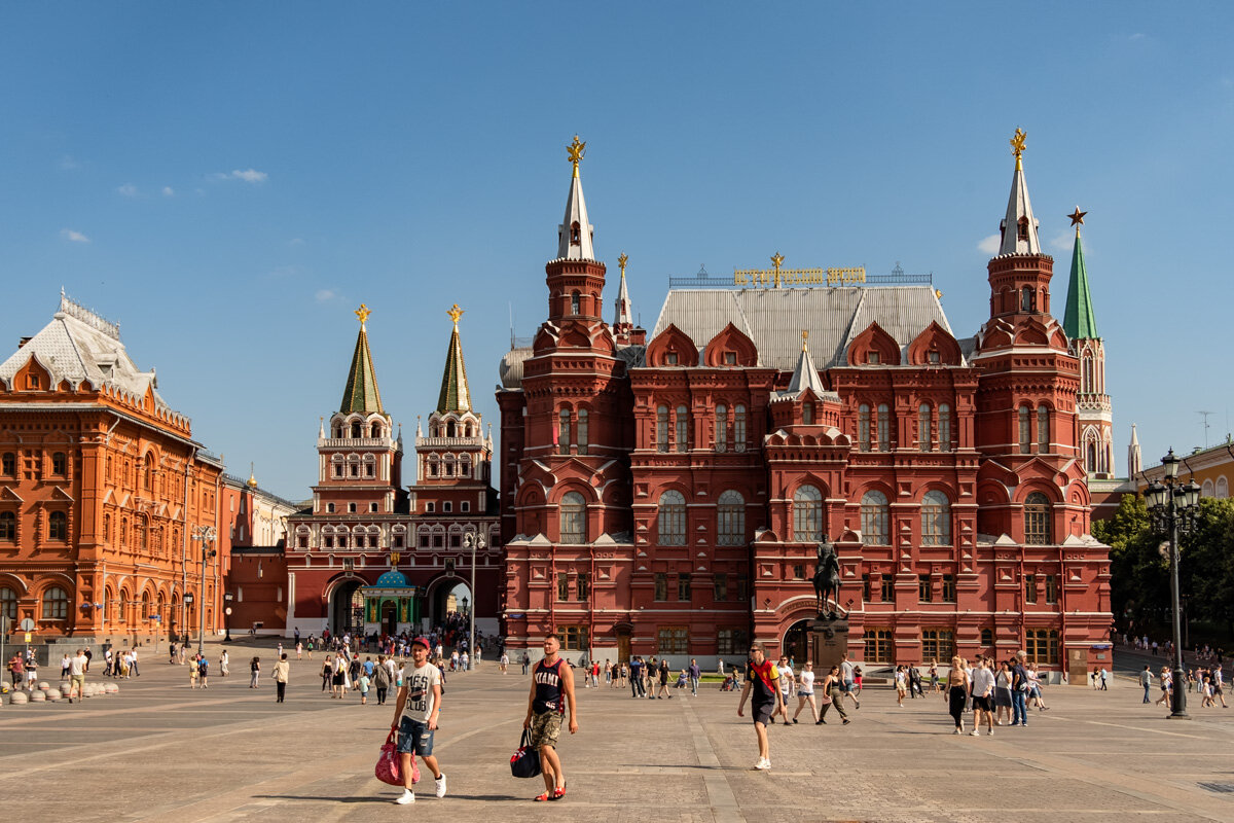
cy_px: 412
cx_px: 617
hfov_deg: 53.1
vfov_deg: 36.9
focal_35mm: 36
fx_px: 1234
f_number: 5.6
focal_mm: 24.3
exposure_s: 1/1800
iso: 400
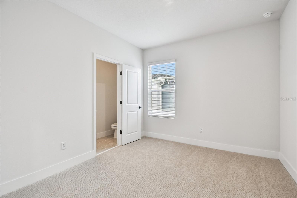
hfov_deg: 100.4
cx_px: 148
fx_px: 124
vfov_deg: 77.3
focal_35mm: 15
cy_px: 99
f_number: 7.1
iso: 100
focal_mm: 10
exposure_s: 1/60
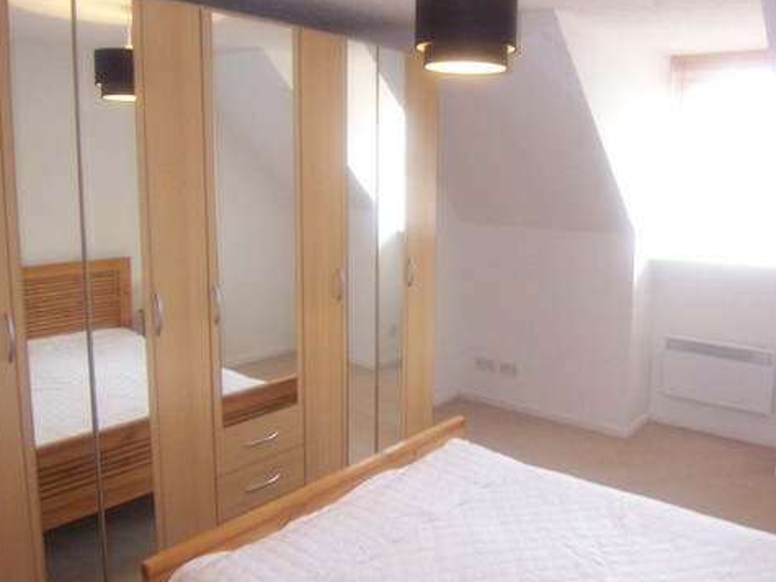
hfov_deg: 58.0
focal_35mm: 31
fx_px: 695
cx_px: 461
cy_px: 255
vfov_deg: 45.3
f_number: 2.8
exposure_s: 1/30
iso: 200
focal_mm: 3.8
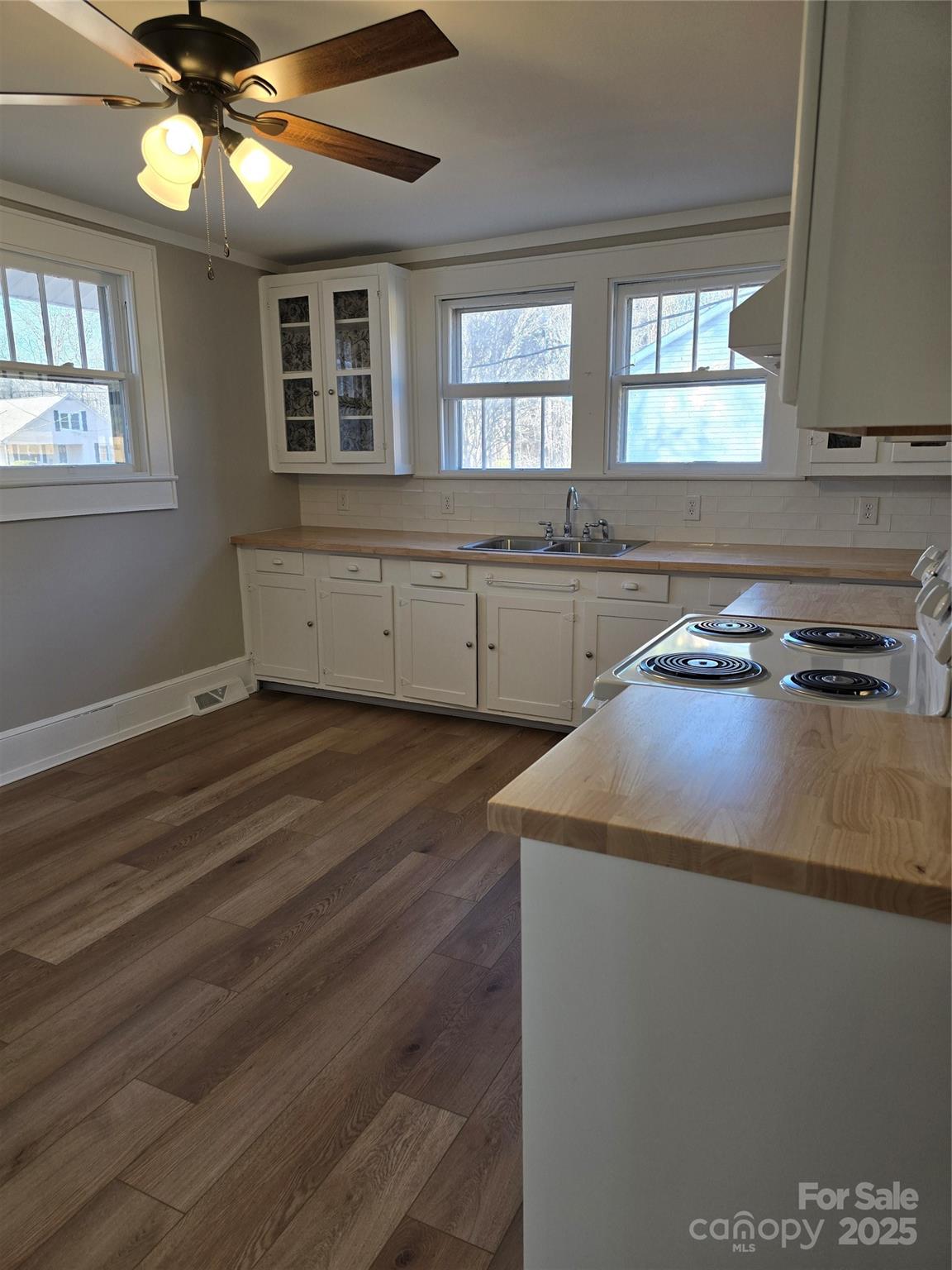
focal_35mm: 23
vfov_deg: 73.9
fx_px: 843
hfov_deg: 58.9
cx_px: 476
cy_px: 635
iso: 64
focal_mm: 6.3
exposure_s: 1/120
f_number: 1.7
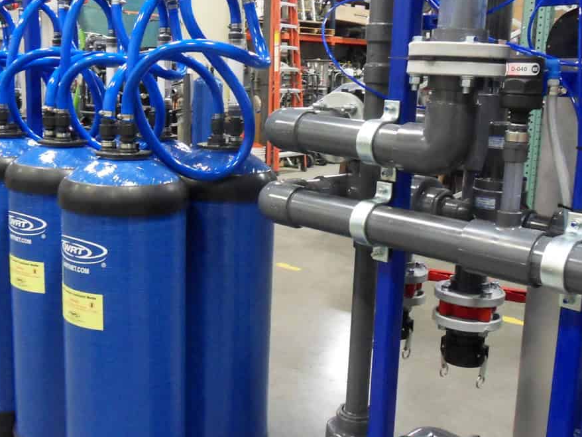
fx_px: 690
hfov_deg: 45.6
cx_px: 243
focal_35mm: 41
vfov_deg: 35.1
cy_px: 211
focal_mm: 4.2
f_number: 3.3
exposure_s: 1/15
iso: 400
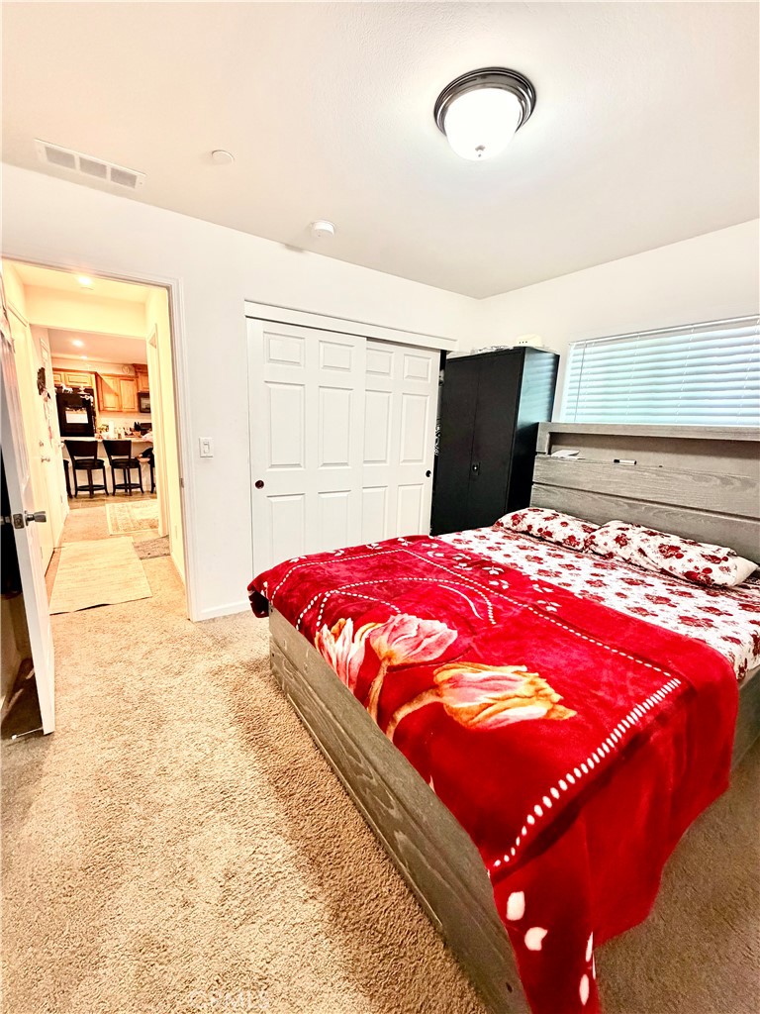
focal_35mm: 14
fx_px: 410
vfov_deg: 102.1
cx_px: 380
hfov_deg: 85.7
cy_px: 507
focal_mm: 2.22
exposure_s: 1/60
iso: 640
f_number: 2.2
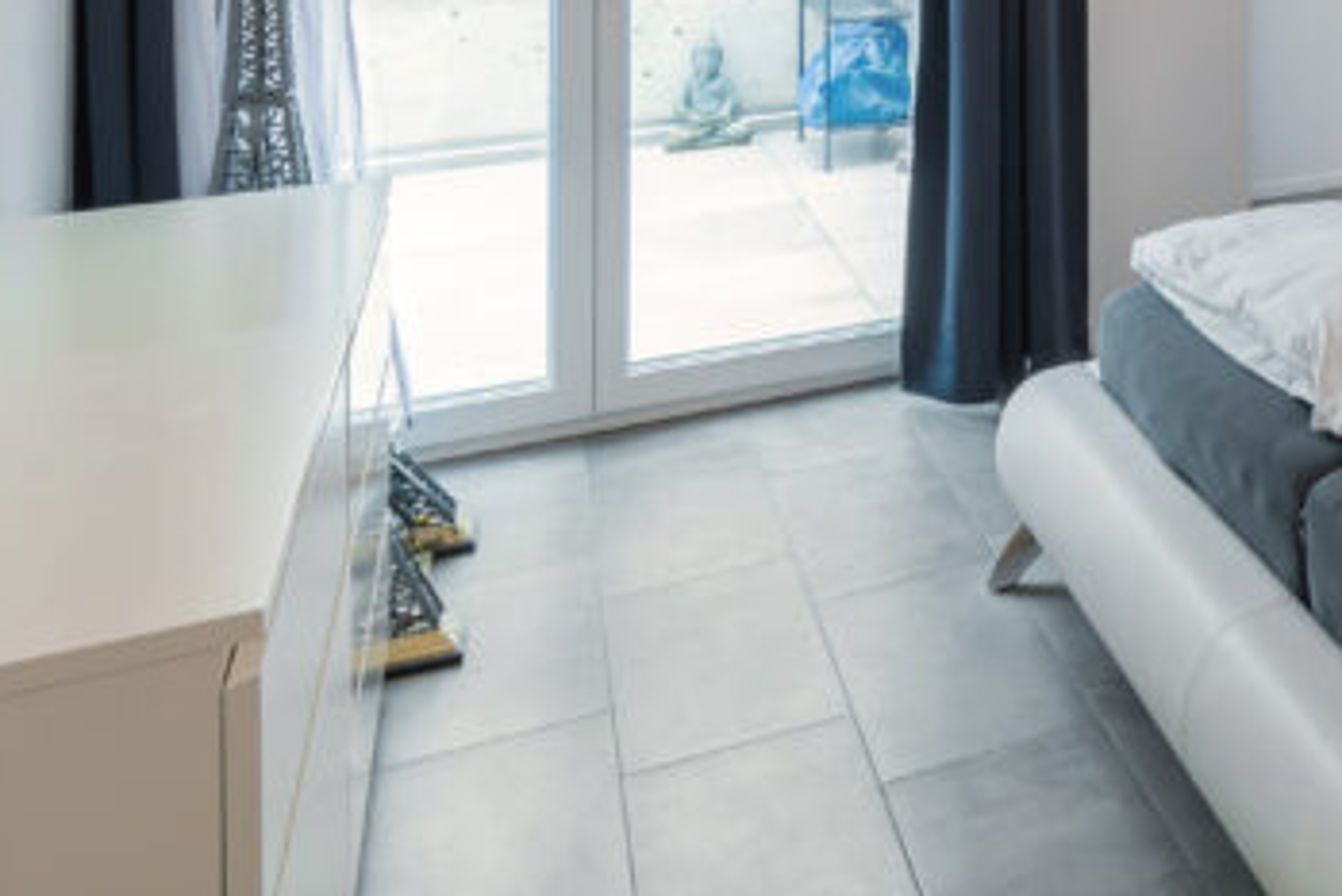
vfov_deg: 26.8
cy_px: -244
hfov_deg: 36.7
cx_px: 1546
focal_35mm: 43
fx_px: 1604
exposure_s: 1/3
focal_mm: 10
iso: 100
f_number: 8
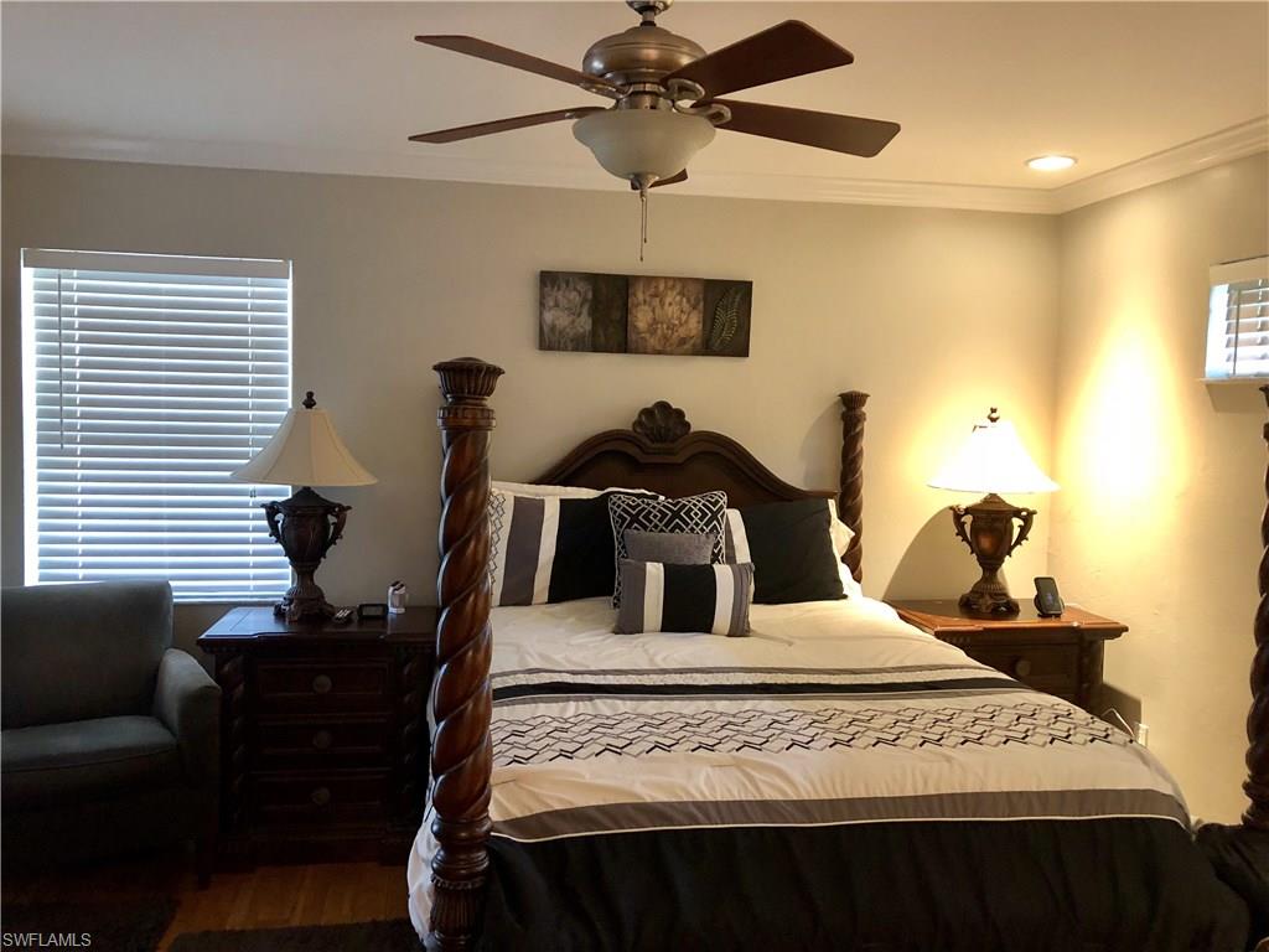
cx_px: 634
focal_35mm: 29
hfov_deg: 61.7
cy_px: 476
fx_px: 1063
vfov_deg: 48.2
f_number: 1.8
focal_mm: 3.99
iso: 100
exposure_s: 1/15
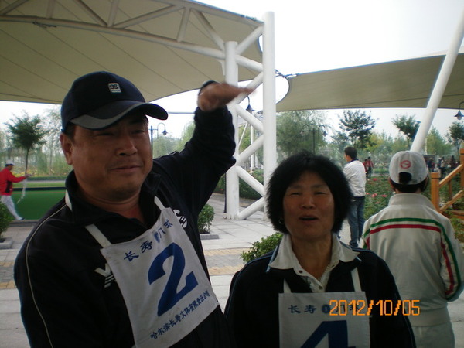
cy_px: 174
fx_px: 509
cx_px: 232
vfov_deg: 37.7
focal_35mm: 38
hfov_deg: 49.0
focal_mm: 6.3
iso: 64
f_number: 3.1
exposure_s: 1/80
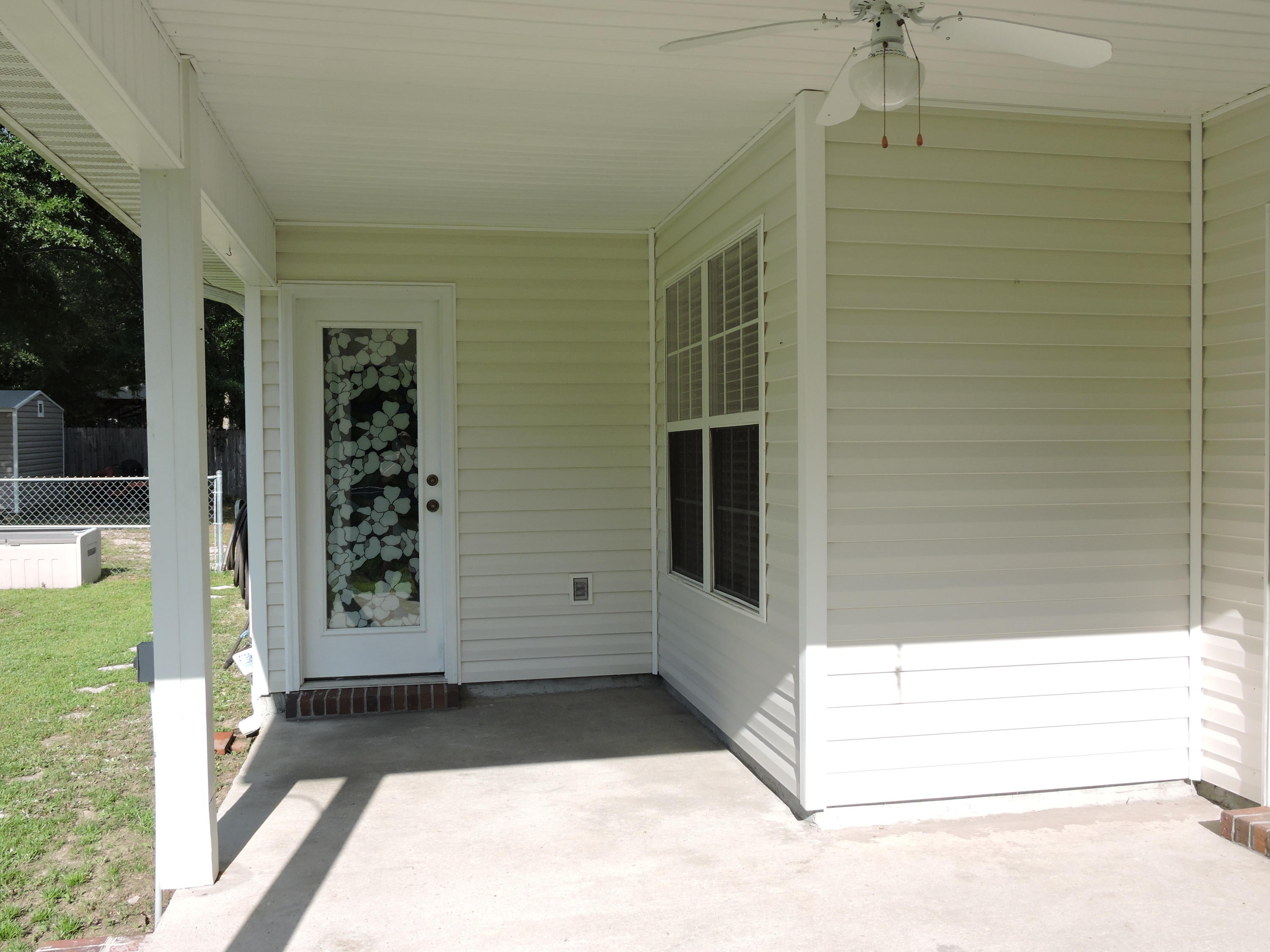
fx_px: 1101
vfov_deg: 46.8
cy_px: 476
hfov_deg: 60.0
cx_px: 635
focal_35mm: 30
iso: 100
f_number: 3.5
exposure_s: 1/640
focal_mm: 5.4
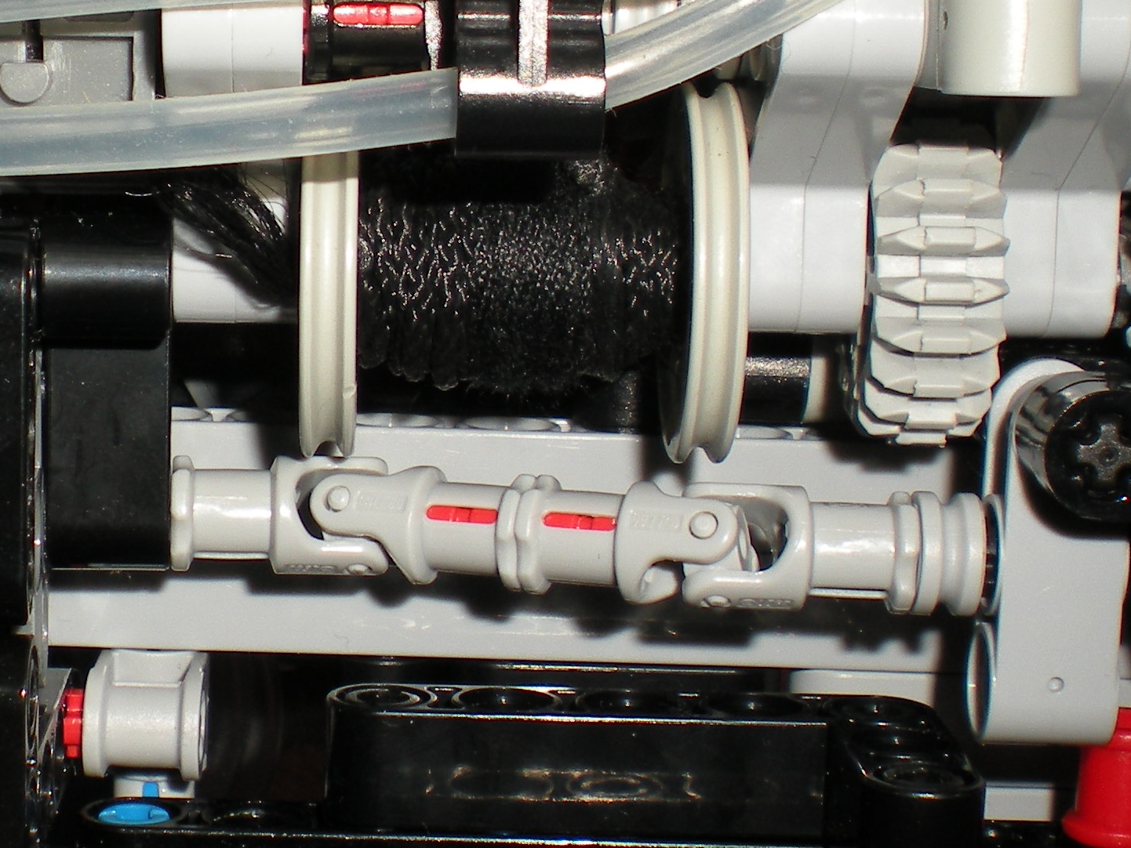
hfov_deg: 22.6
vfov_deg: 17.2
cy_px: 454
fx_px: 2810
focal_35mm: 86
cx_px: 329
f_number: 4.6
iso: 64
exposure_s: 1/60
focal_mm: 6.3
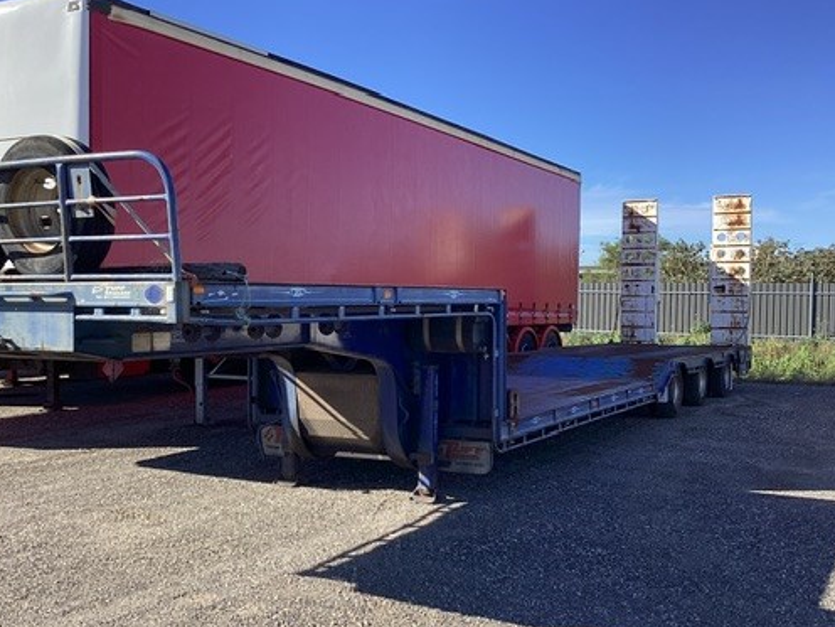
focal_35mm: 40
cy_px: 337
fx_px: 965
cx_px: 357
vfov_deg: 35.9
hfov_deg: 46.7
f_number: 2.4
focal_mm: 3.3
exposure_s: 1/776
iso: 25
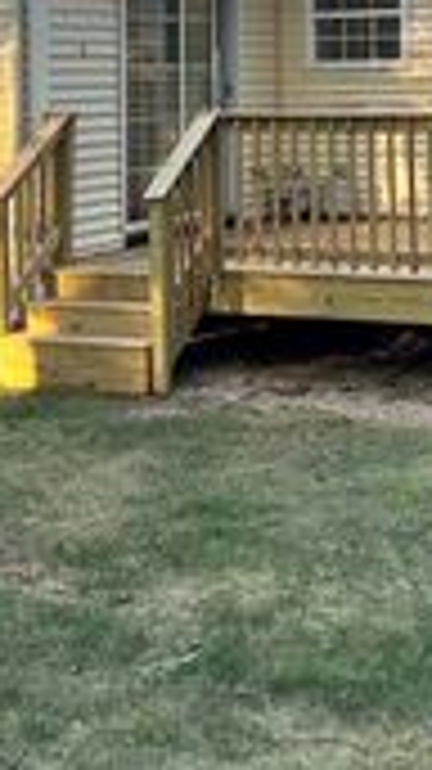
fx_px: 1693
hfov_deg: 14.5
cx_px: 320
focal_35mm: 83
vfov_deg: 24.7
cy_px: 38
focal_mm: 5.7
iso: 50
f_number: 1.5
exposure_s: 1/161
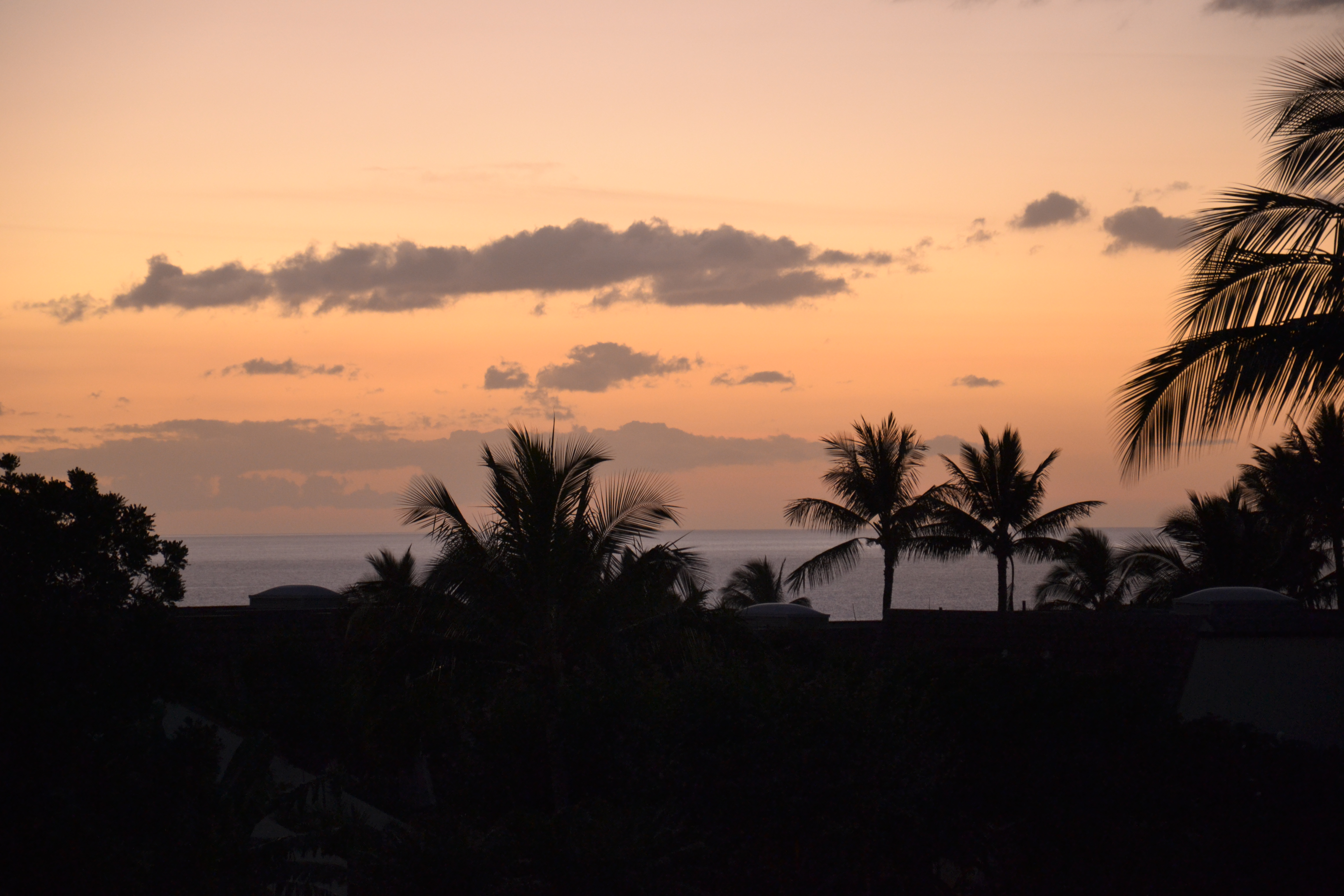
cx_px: 672
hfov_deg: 13.0
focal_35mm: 158
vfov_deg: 8.7
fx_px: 5880
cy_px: 448
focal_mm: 105
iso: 720
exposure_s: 1/15
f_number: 5.6
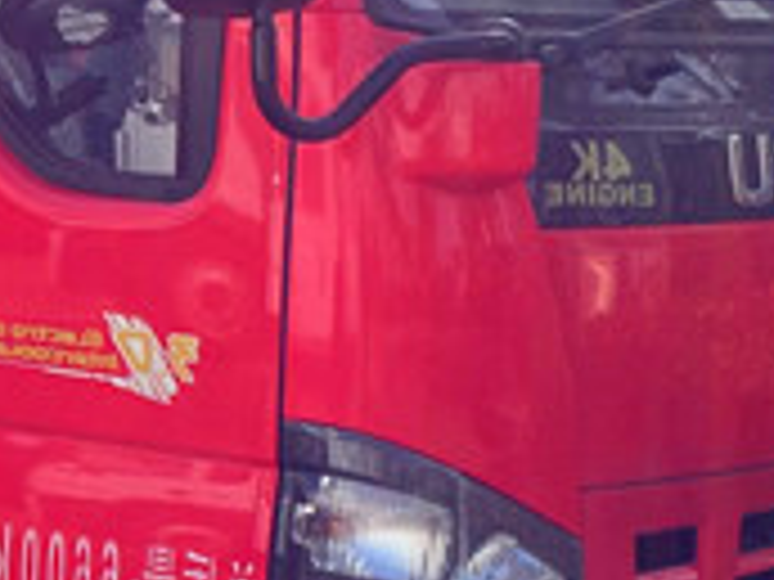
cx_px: -274
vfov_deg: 11.0
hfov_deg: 14.0
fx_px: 3019
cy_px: 351
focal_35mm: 135
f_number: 2.2
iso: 32
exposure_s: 1/706
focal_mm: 4.15
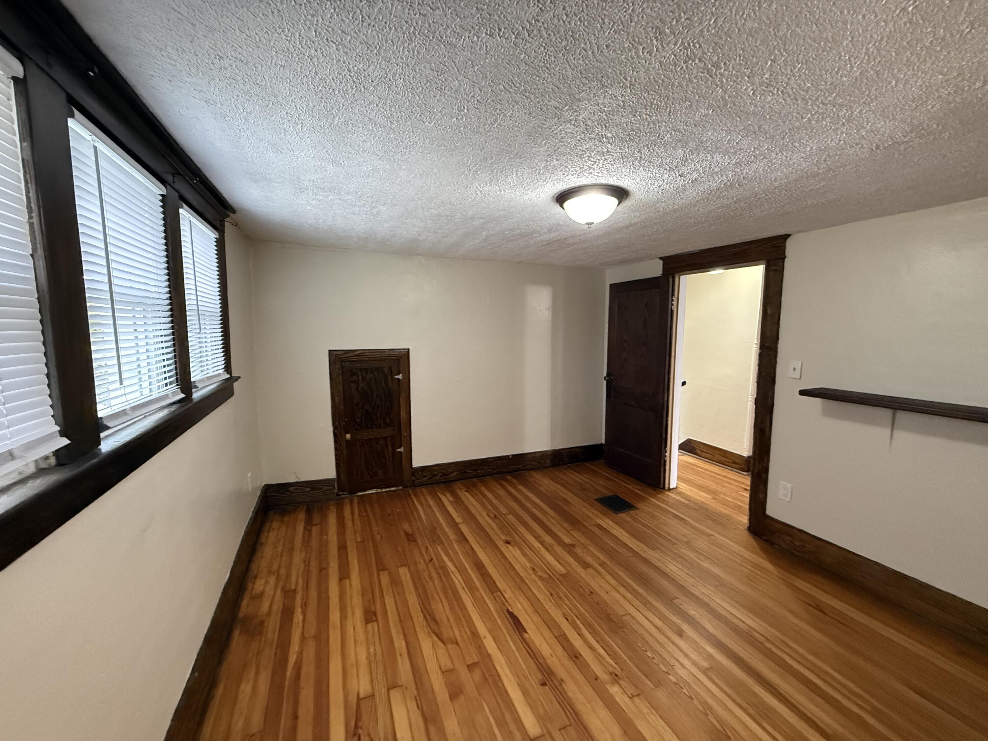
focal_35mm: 14
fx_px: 400
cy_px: 370
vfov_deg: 85.7
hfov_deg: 102.1
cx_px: 494
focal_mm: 2.22
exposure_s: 1/60
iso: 800
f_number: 2.2
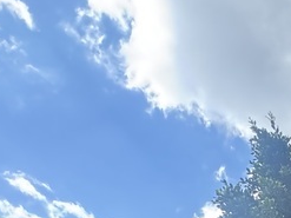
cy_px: 509
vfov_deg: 14.7
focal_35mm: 68
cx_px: 406
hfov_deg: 24.0
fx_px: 571
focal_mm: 2.22
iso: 40
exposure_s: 1/187
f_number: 2.2
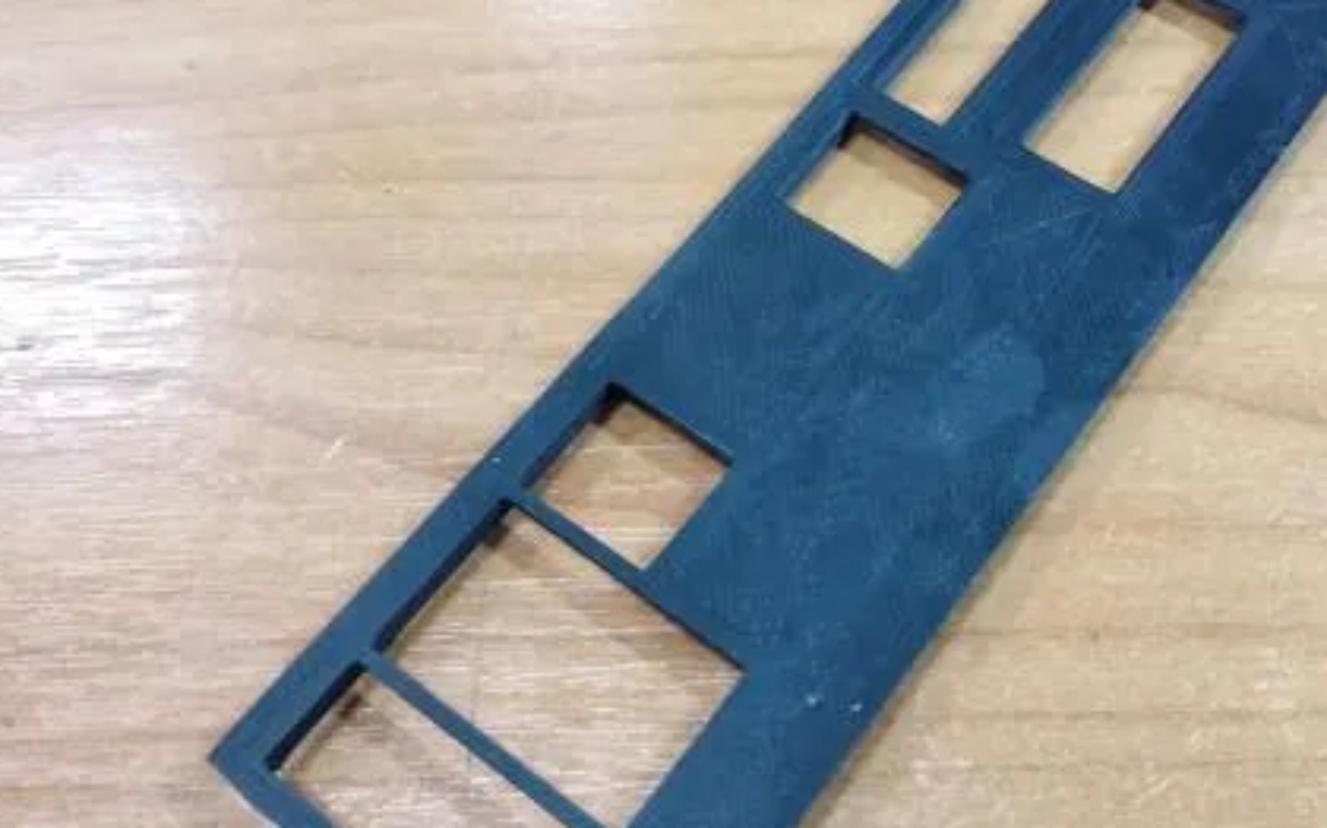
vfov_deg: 30.4
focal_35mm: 42
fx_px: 1518
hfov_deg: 46.9
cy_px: 344
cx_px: 812
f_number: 2.2
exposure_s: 1/25
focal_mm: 3.81
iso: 1250
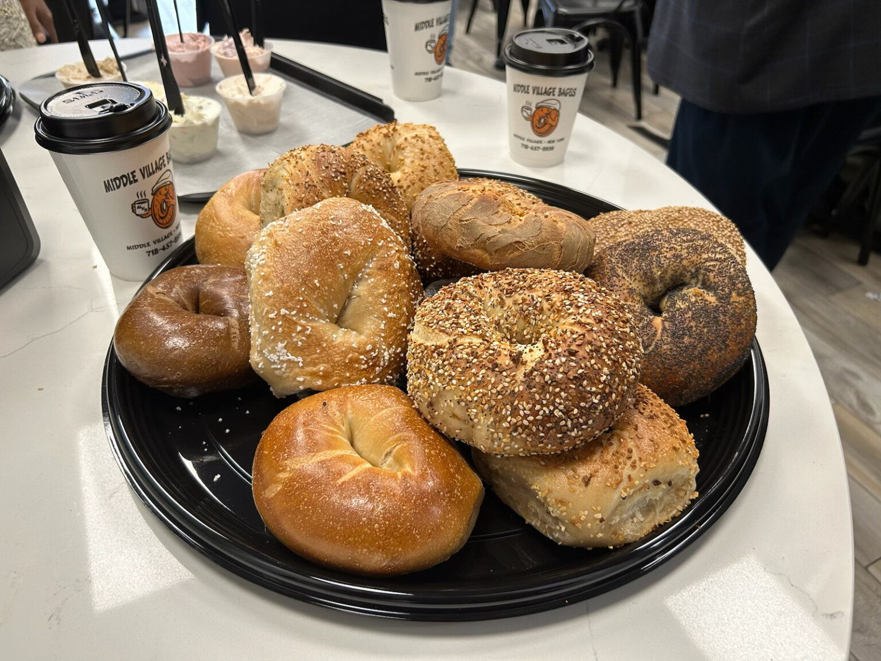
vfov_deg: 53.1
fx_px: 662
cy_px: 330
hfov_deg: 67.3
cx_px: 440
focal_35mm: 26
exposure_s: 1/60
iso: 125
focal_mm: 5.7
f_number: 1.5
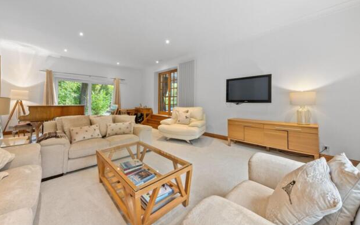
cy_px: 98
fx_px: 128
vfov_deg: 82.4
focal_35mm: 13
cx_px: 171
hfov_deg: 109.3
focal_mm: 12
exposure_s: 2
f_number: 18
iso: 800
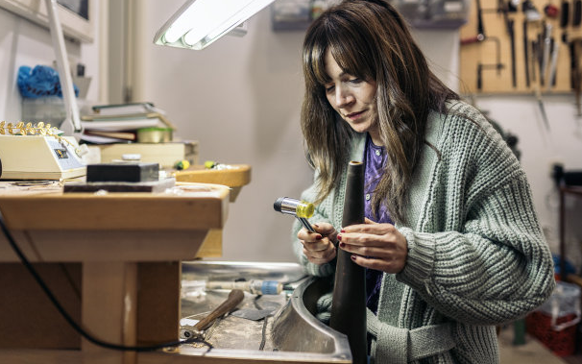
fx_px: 571
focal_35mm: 36
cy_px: 169
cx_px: 291
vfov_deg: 35.3
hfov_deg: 54.0
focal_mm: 35
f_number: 1.8
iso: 640
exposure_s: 1/400
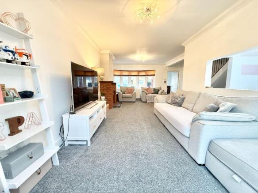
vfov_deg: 85.7
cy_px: 96
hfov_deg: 102.1
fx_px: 104
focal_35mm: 14
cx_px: 129
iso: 320
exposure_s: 1/50
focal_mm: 2.22
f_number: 2.2
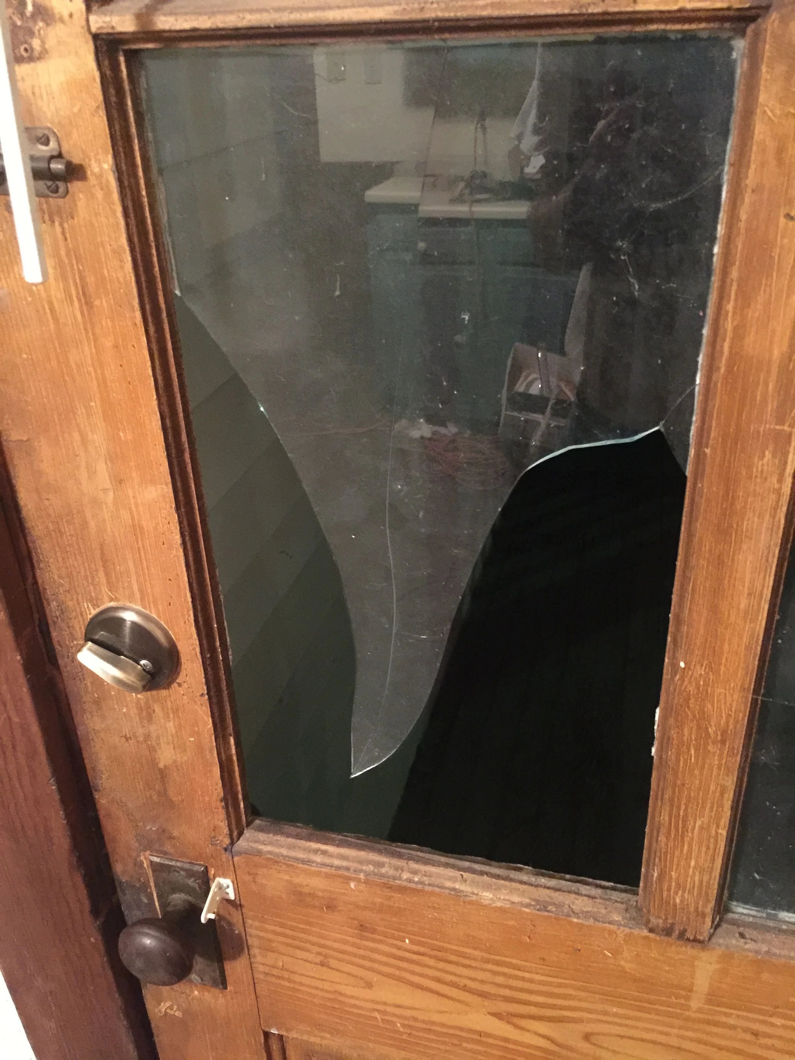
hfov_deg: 48.2
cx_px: 398
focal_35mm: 29
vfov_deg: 61.7
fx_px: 888
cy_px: 530
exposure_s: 1/4
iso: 250
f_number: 2.2
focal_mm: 4.15
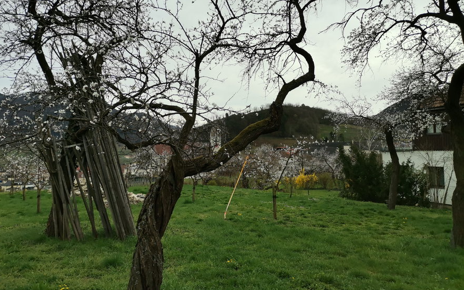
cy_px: 125
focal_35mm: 28
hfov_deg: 66.5
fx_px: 354
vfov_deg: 44.4
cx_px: 229
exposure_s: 1/1021
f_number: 1.8
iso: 50
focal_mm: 4.75
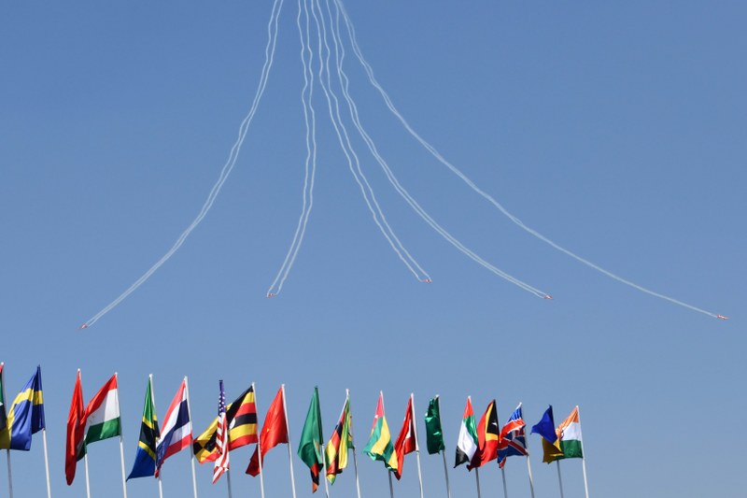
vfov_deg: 19.4
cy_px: 249
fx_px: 1452
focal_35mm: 70
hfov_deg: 28.8
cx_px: 374
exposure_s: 1/2000
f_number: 8
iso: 250
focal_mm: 70
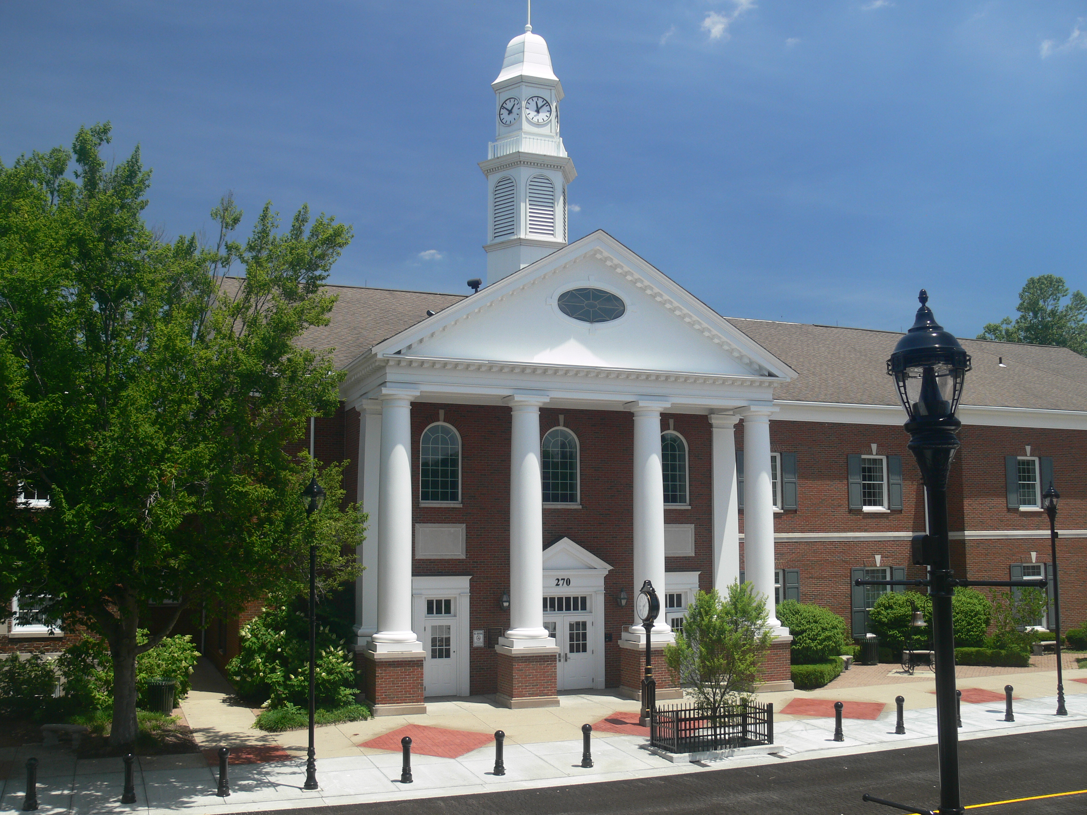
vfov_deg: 40.7
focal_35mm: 35
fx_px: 1099
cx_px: 544
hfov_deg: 52.6
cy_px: 408
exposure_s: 1/100
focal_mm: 7.4
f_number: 4.5
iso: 80
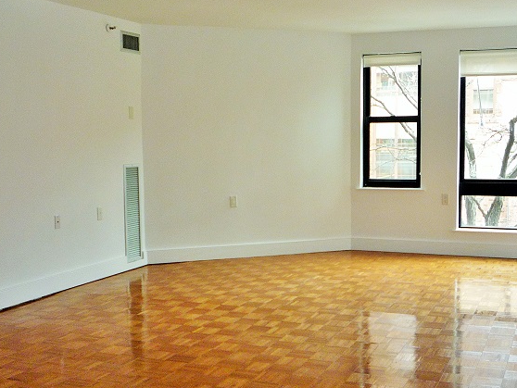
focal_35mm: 49
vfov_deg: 29.7
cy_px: 208
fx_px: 732
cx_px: 275
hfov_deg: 38.9
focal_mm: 5.2
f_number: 3.3
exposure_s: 1/30
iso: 125
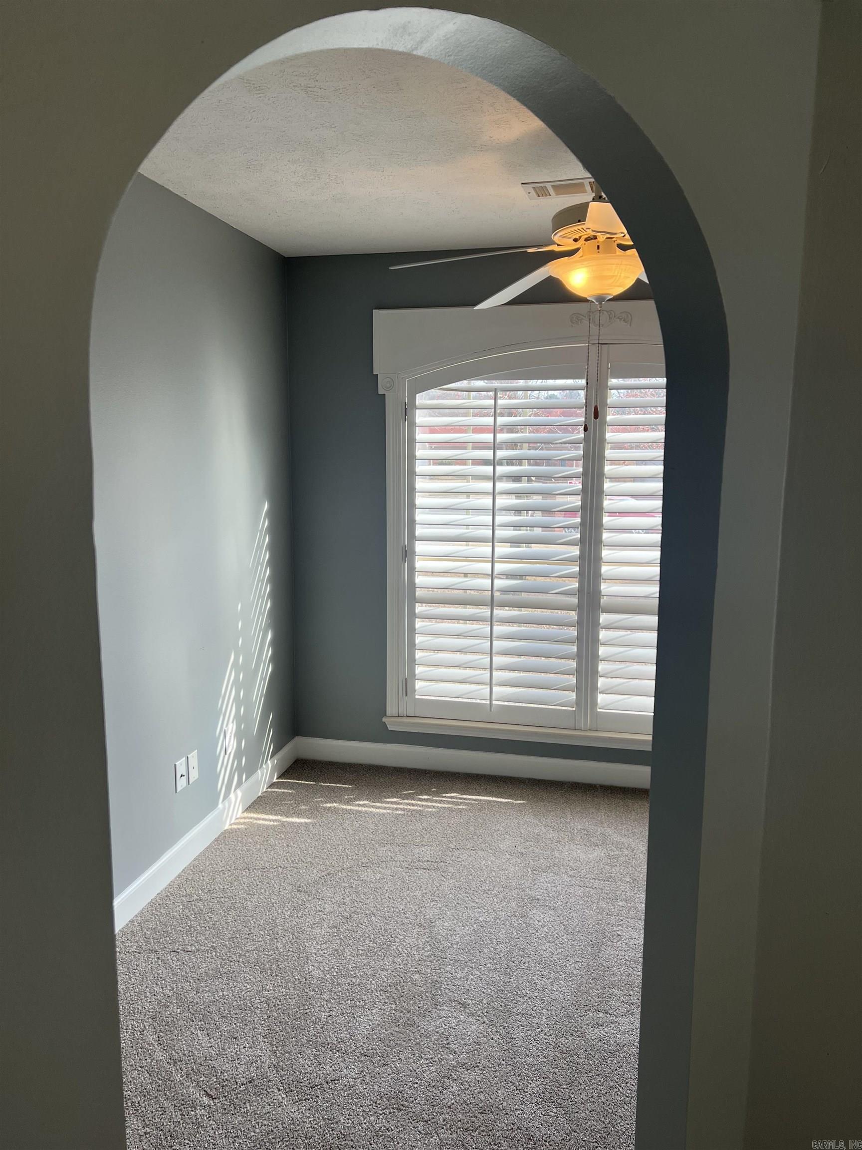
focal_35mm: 26
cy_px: 575
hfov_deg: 53.1
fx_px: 863
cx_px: 431
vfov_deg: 67.3
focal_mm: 5.7
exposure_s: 1/298
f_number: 1.5
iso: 50
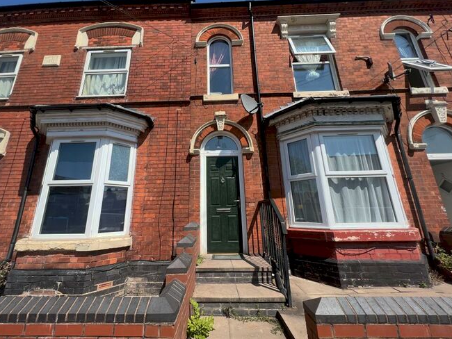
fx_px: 183
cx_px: 212
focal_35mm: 14
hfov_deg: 101.9
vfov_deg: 85.6
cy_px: 157
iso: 32
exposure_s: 1/1357
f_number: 1.8
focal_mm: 1.57
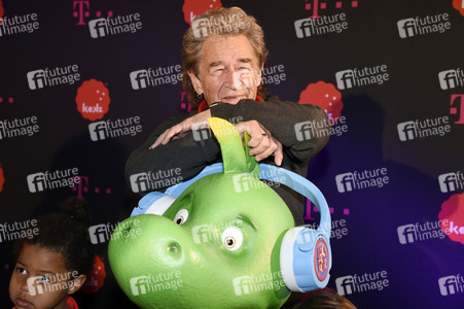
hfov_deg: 34.5
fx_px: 747
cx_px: 232
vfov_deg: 23.3
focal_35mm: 58
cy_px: 154
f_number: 6.3
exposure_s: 1/125
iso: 1600
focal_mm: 58
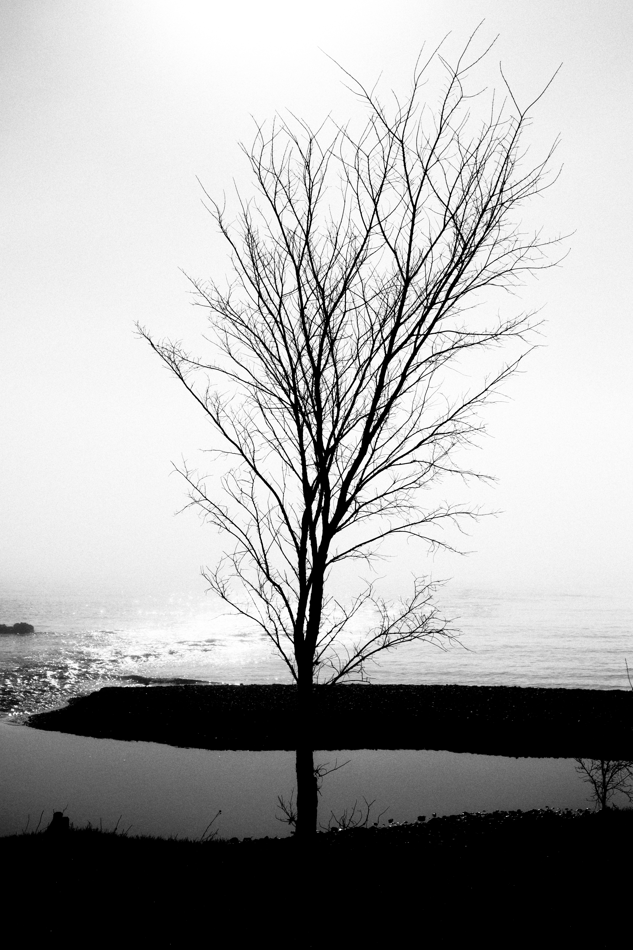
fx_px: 1398
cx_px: 316
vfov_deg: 37.5
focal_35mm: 53
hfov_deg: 25.5
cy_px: 475
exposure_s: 1/7000
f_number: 5.6
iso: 125
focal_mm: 35
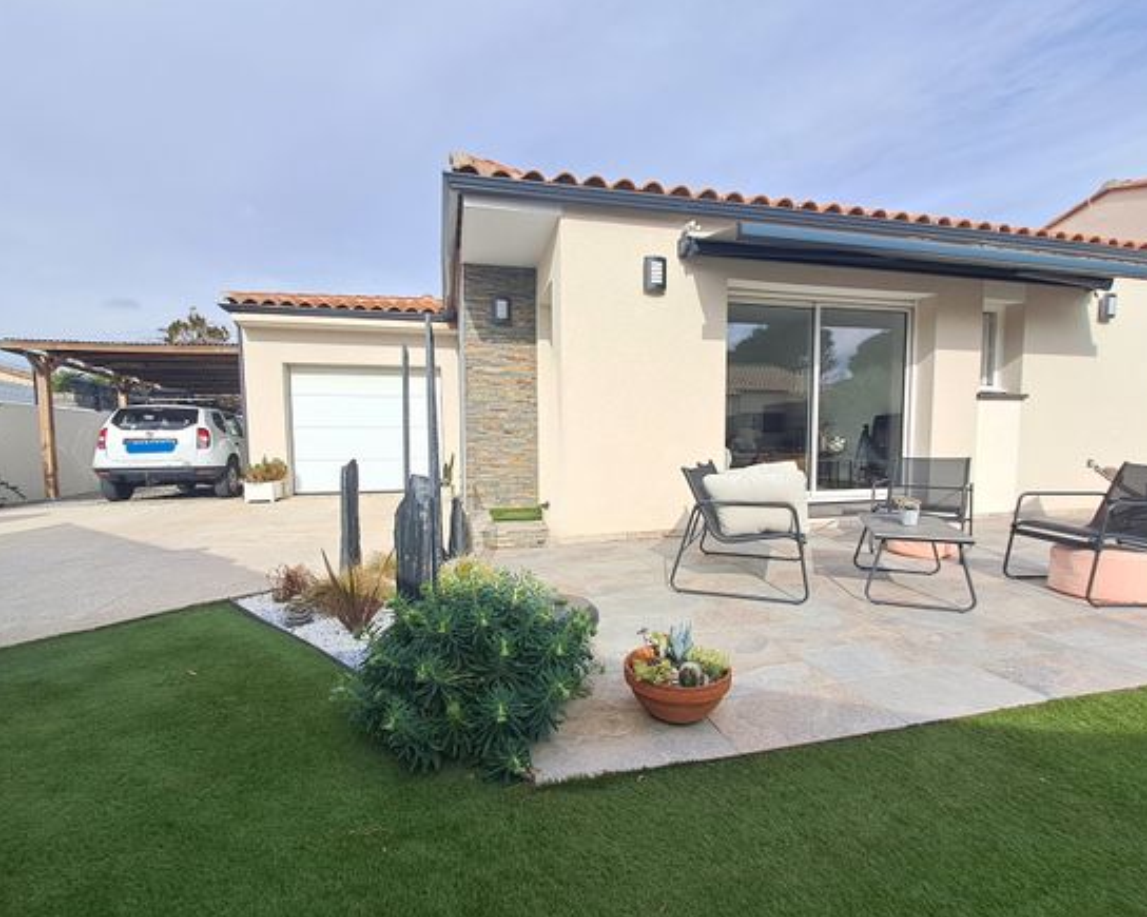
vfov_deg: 88.0
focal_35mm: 14
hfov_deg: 100.7
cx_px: 592
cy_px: 466
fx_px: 475
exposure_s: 1/2000
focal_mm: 1.42
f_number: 2.2
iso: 40
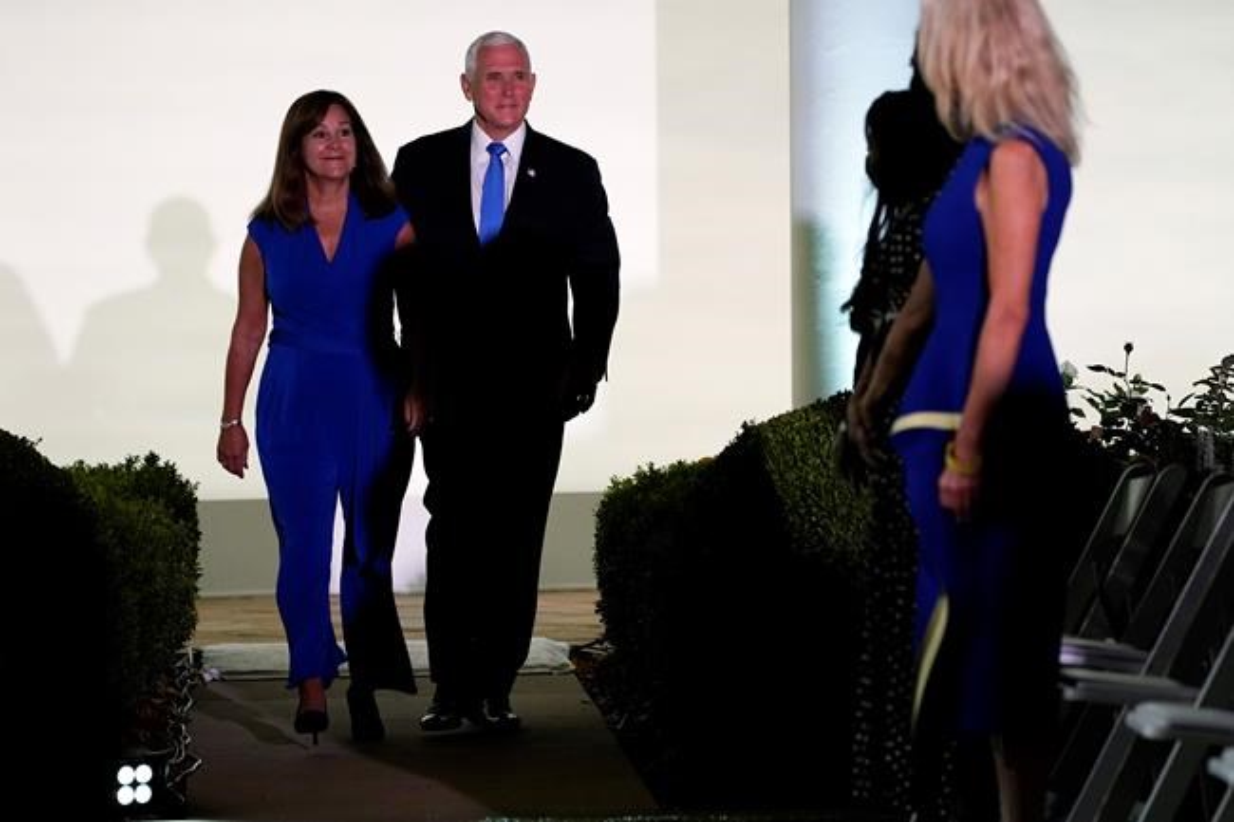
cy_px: 411
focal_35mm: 256
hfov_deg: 8.0
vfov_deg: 5.4
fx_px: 8772
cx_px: 617
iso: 6400
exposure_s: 1/250
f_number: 5.6
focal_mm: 256
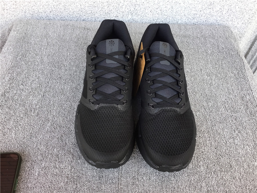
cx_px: 128
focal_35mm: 31
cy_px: 96
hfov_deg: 58.4
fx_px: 230
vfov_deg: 45.4
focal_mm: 3.3
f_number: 2.4
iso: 40
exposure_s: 1/100
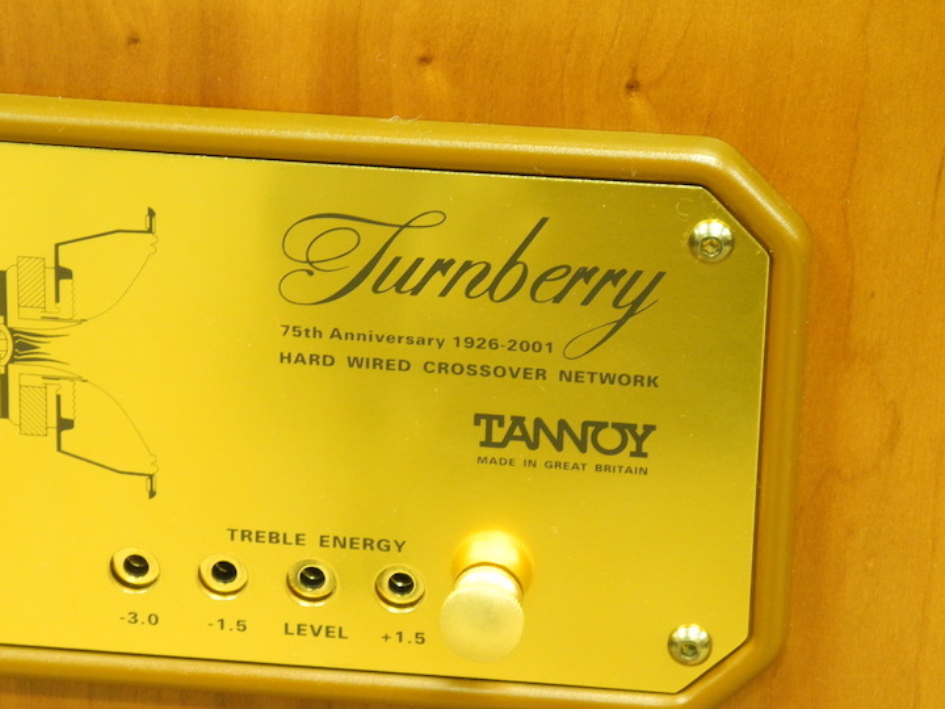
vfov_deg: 8.2
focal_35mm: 180
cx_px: 346
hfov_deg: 11.0
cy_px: 402
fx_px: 4914
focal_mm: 28.9
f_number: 5
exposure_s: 1/4.5
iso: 400
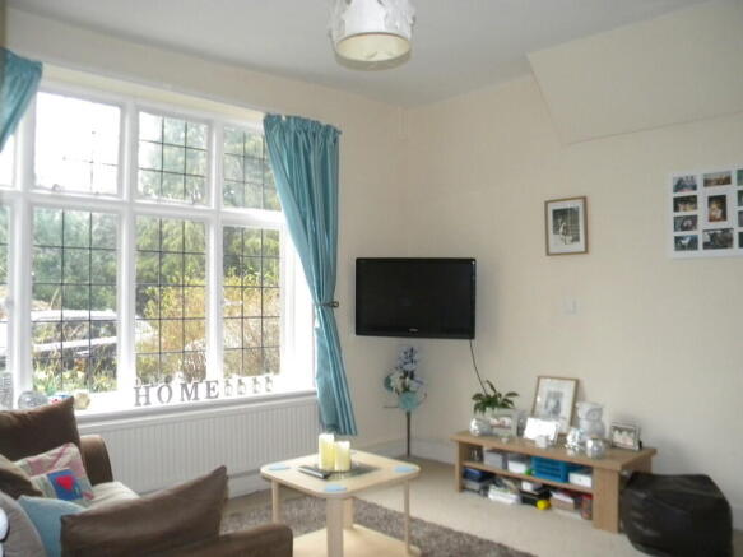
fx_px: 601
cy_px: 278
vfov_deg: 49.7
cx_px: 372
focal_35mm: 28
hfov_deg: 63.5
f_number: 3.5
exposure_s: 1/45.5
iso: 400
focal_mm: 5
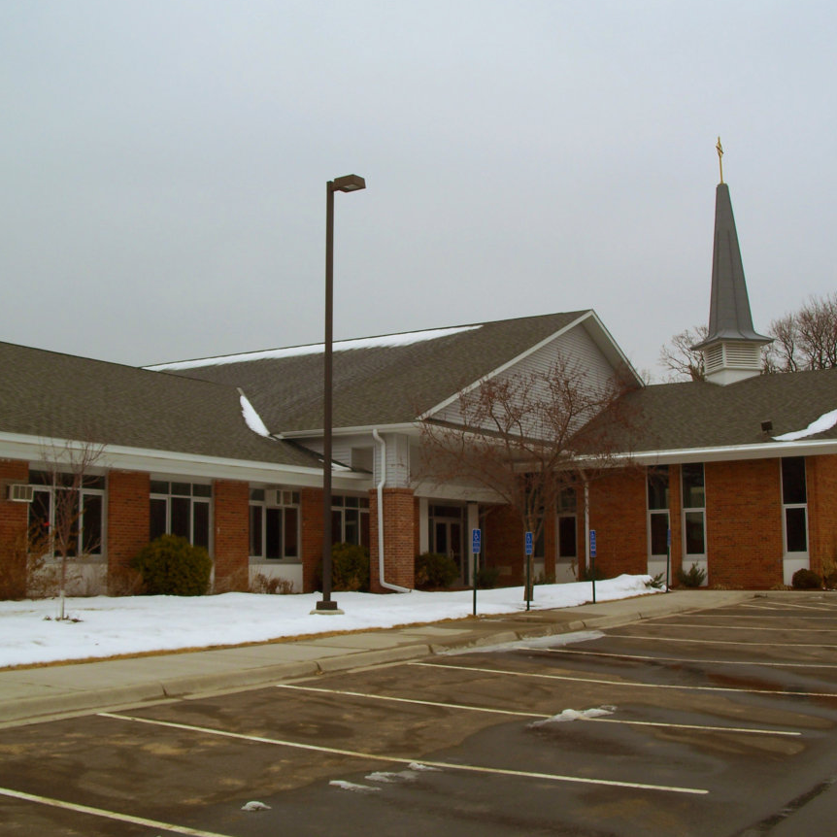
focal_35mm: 44
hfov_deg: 38.3
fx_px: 1204
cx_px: 391
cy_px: 416
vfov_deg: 38.3
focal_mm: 7.8
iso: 64
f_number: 4
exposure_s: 1/640
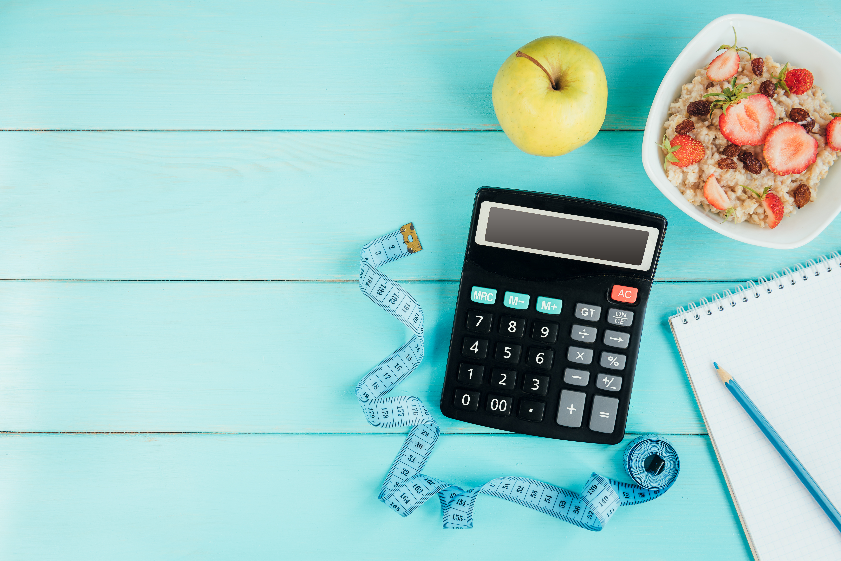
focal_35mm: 38
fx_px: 888
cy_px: 280
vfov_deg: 35.1
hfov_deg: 50.7
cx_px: 420
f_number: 8
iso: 125
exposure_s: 1/15
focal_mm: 38
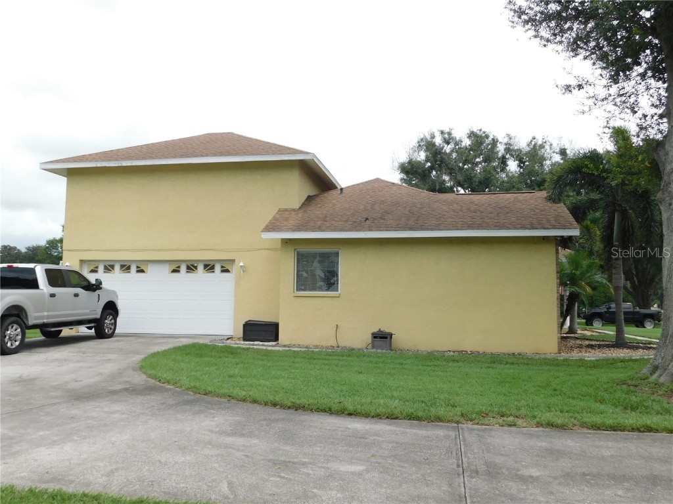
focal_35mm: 30
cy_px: 252
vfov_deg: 46.8
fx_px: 583
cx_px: 336
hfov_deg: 60.0
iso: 125
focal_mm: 5.3
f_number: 3.2
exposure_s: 1/800
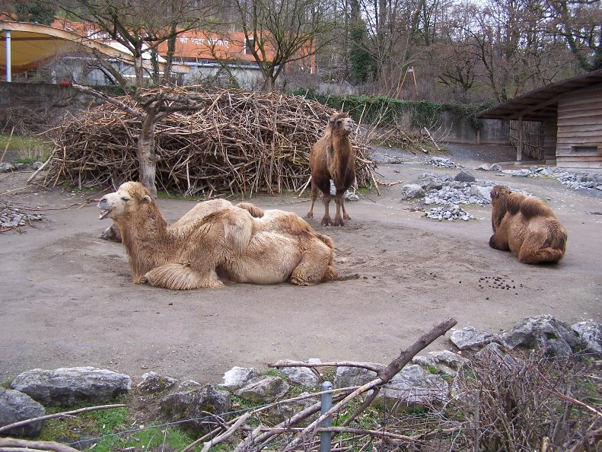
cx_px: 301
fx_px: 661
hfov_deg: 49.0
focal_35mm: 38
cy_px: 226
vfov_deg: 37.7
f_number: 2.8
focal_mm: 6.3
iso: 80
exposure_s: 1/250
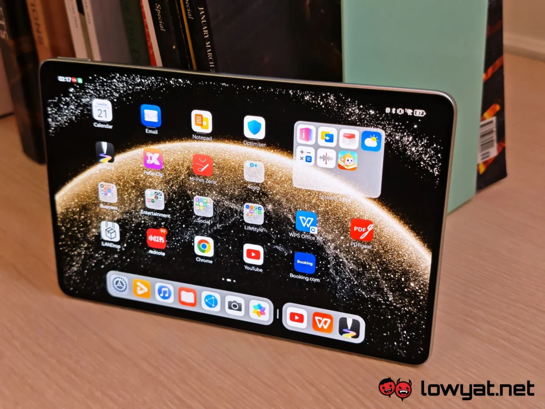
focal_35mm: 46
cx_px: 272
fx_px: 724
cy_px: 204
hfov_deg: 41.2
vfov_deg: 31.5
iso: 80
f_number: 1.6
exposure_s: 1/120
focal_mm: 5.4
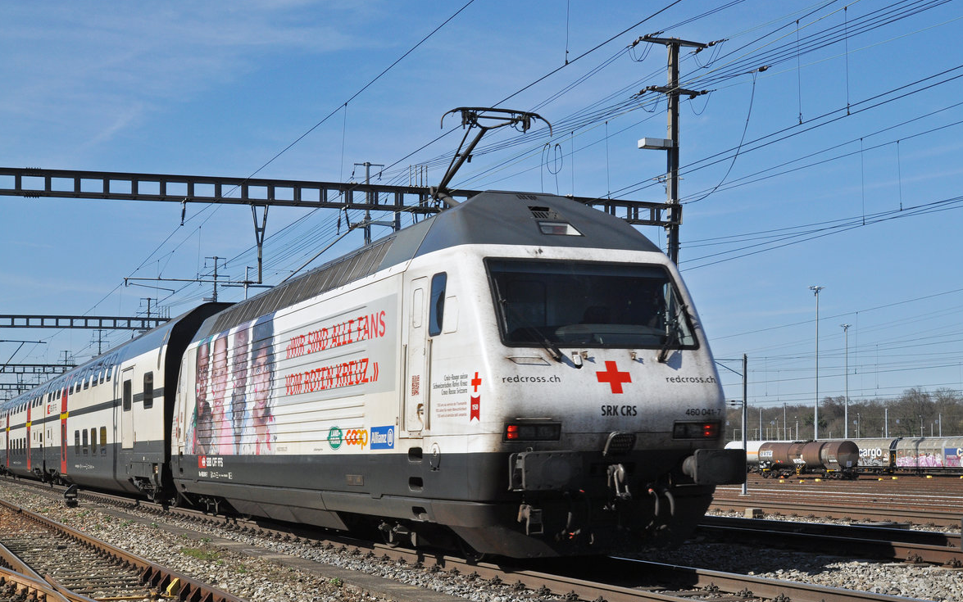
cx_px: 480
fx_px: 1391
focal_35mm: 53
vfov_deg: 24.4
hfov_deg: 38.2
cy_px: 314
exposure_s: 1/1000
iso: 400
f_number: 11
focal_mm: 34
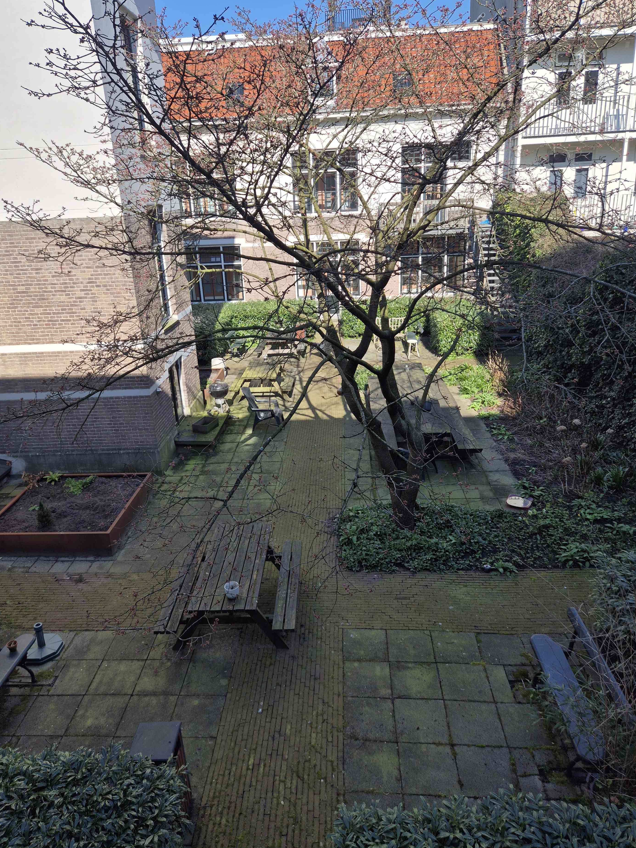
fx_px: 612
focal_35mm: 25
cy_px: 397
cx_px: 308
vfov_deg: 69.3
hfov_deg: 54.9
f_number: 1.8
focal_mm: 5.4
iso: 25
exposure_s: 1/1396
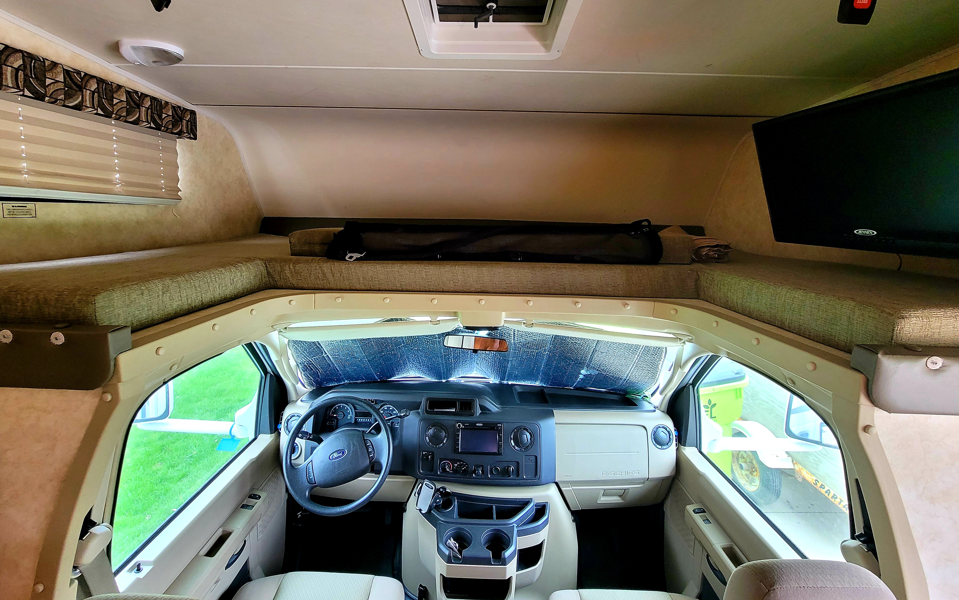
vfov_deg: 78.1
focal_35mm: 14
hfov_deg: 105.3
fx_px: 366
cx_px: 474
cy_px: 254
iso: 200
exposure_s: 1/60.2
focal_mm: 2.2
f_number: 2.2
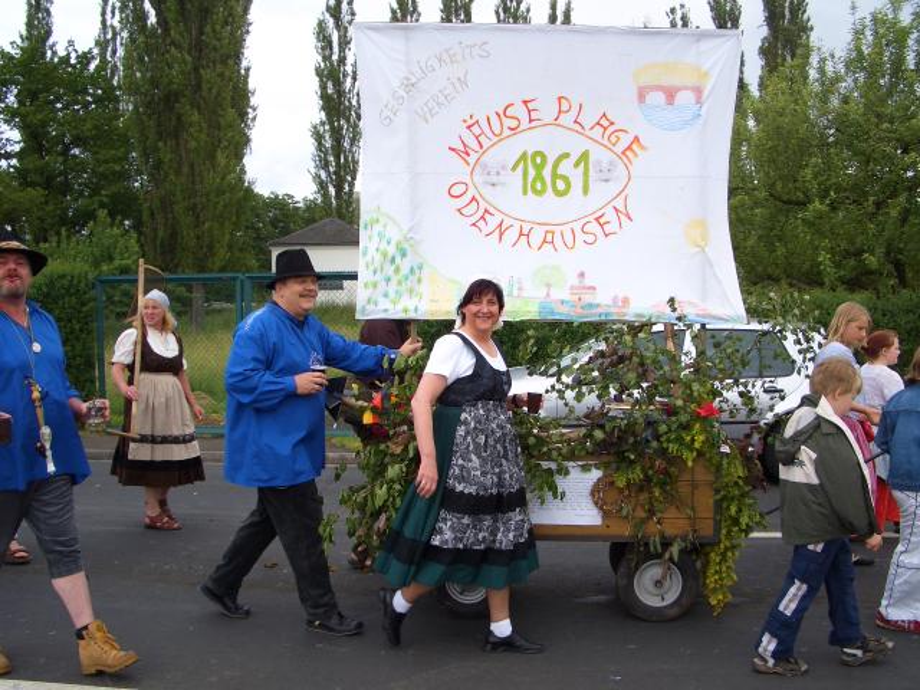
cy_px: 345
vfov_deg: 40.7
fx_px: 930
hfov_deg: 52.6
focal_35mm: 35
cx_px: 460
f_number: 4.3
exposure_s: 1/250
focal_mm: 5.8
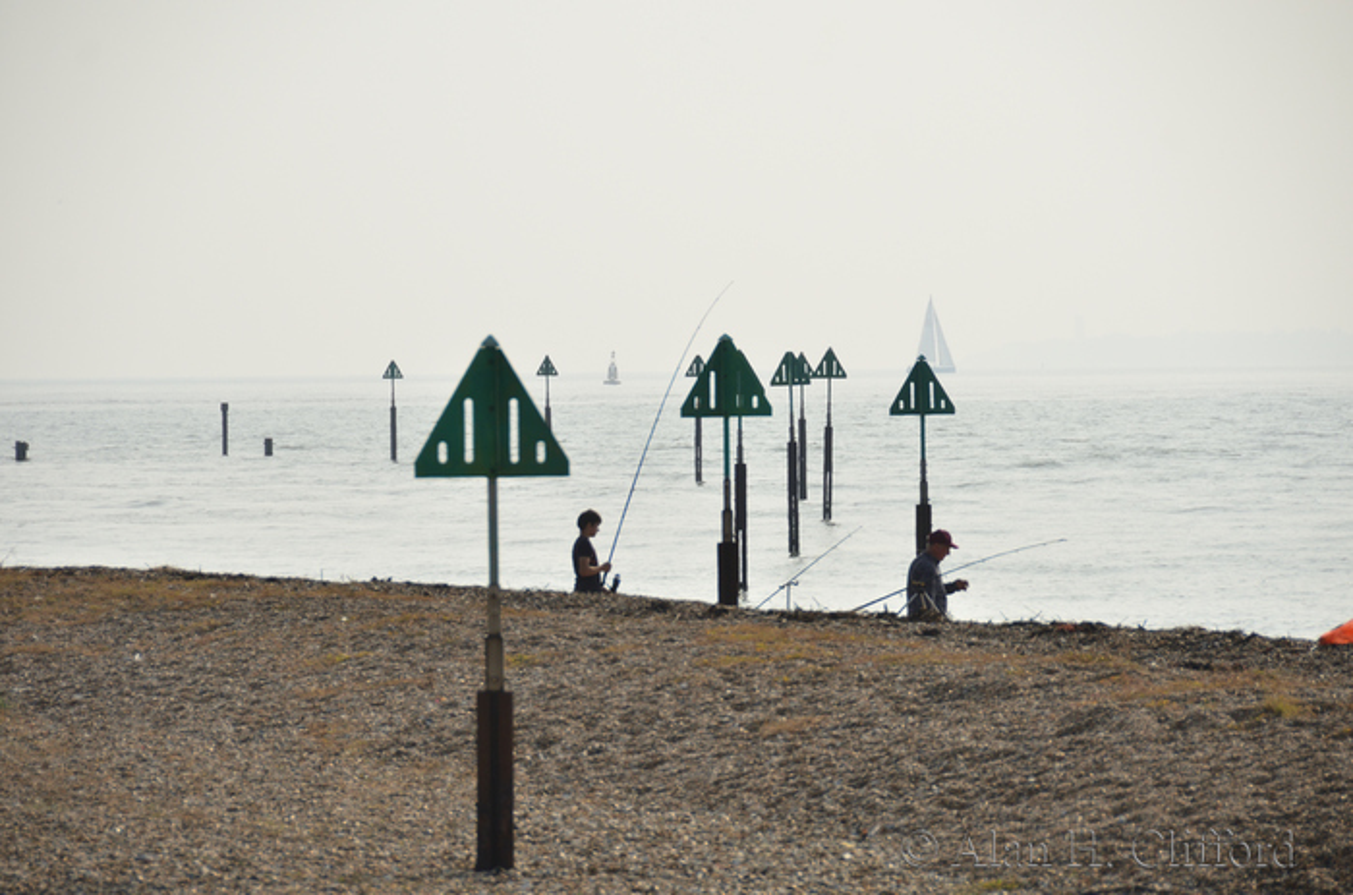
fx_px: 8435
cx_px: 676
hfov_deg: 9.2
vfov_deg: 6.1
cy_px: 448
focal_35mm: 225
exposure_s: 1/1000
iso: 100
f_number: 5.6
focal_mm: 150
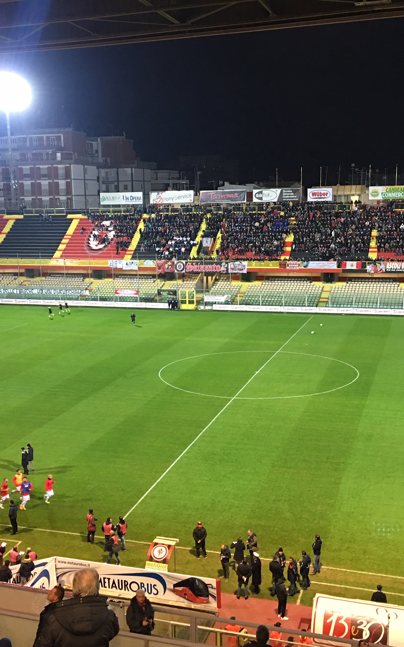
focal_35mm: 42
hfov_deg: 30.5
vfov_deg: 47.2
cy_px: 330
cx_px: 198
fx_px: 740
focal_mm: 4.15
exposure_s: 1/17
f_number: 2.2
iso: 80
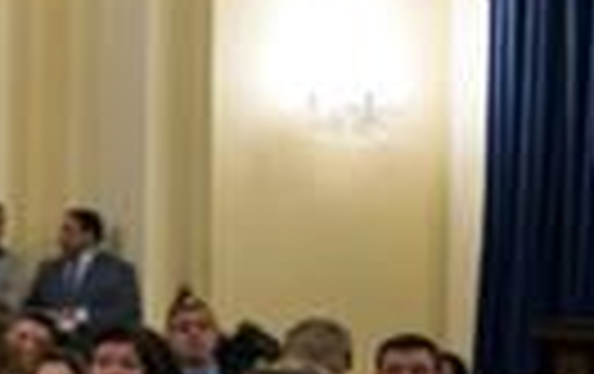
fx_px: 1946
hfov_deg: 13.8
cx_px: -706
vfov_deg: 11.0
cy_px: 192
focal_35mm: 120
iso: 1600
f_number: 2.8
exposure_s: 1/320
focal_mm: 24
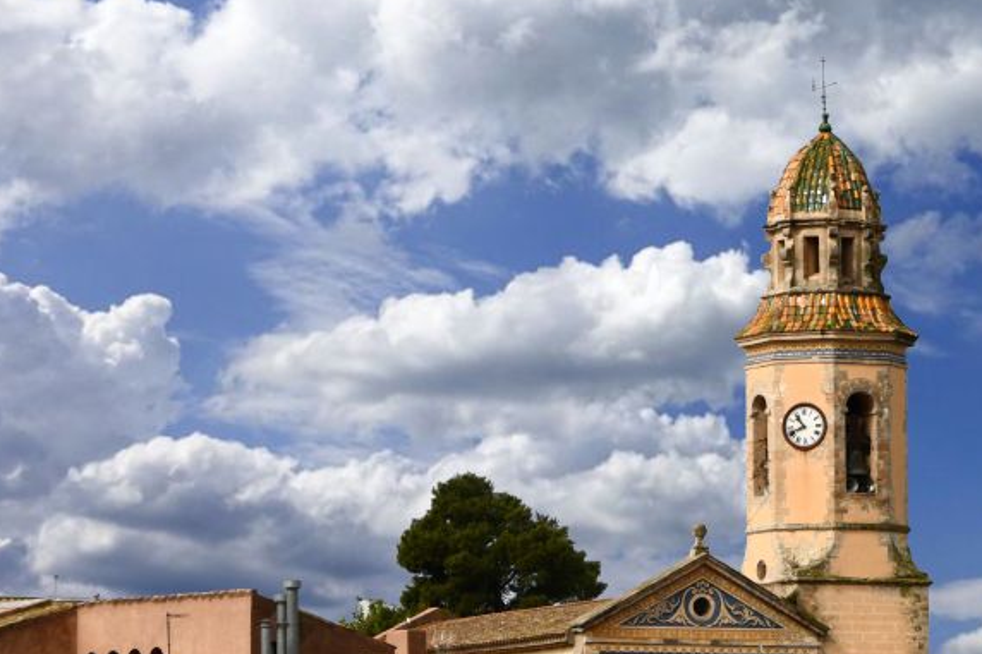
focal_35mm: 247
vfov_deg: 5.6
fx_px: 6735
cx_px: 812
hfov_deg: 8.3
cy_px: 405
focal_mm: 92
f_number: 10
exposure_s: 1/400
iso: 100
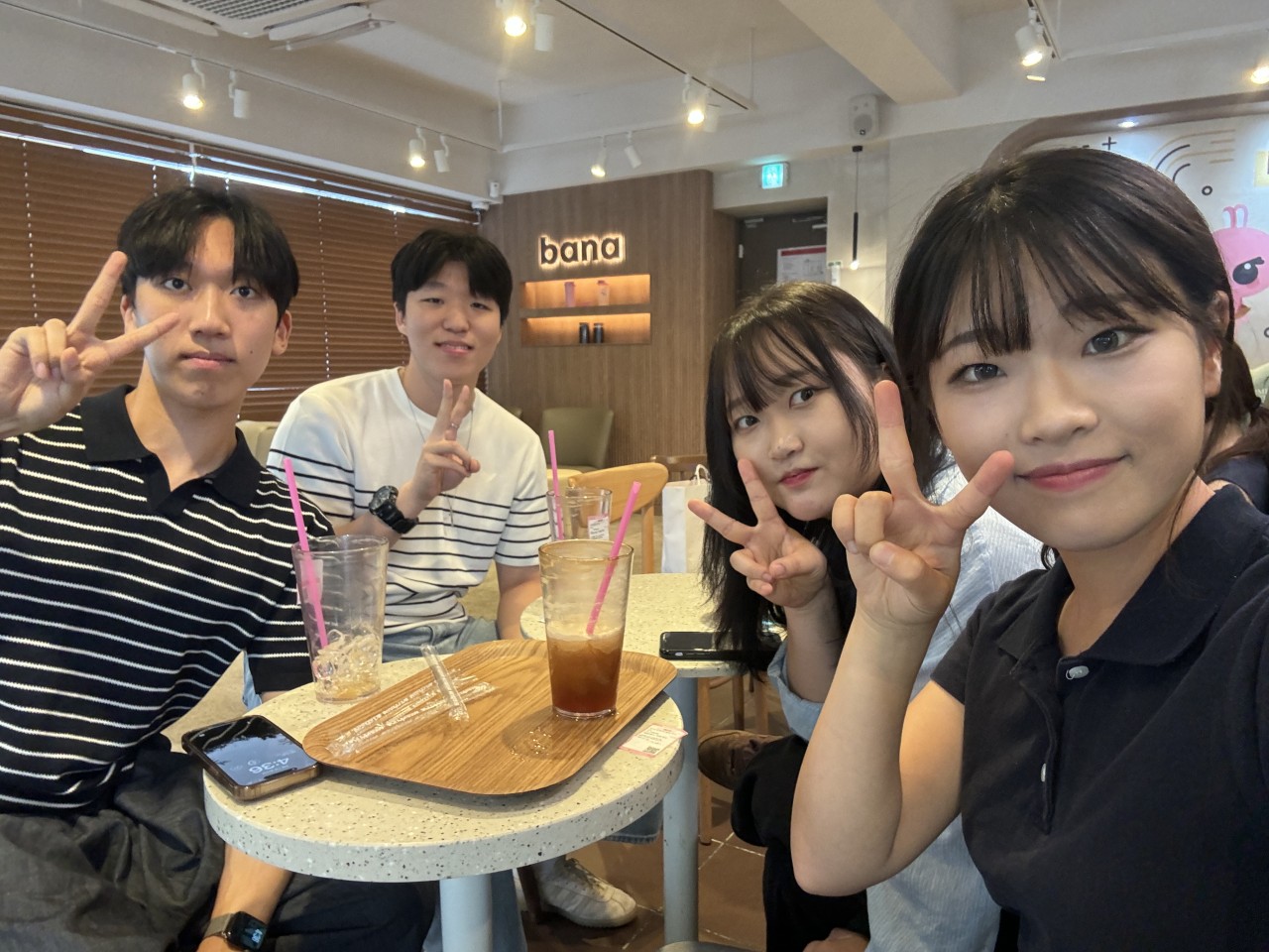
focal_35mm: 23
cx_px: 634
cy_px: 476
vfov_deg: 58.9
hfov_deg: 73.9
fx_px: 843
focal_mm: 2.69
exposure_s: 1/60
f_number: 1.9
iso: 250
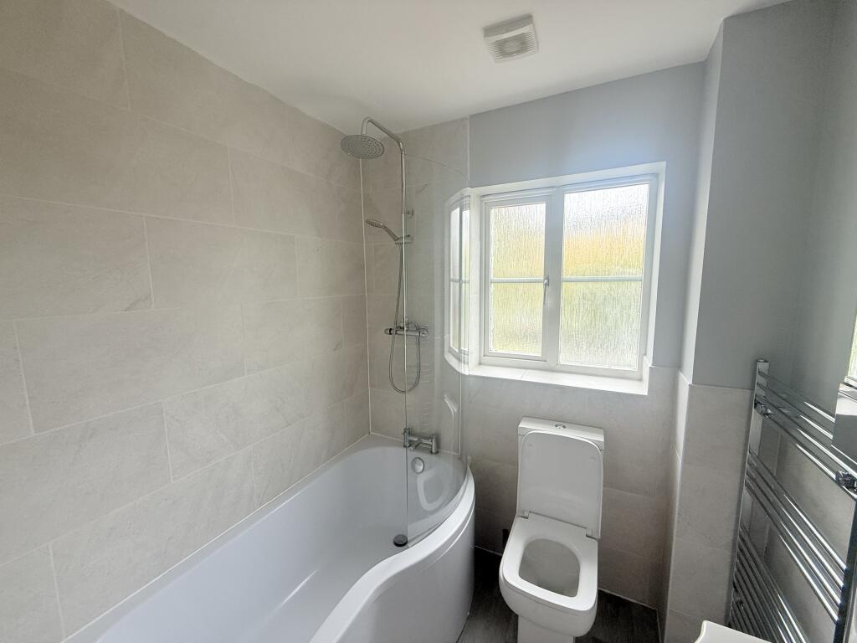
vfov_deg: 85.7
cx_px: 428
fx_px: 347
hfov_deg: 102.1
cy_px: 322
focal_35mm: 14
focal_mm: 2.22
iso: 64
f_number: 2.2
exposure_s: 1/104
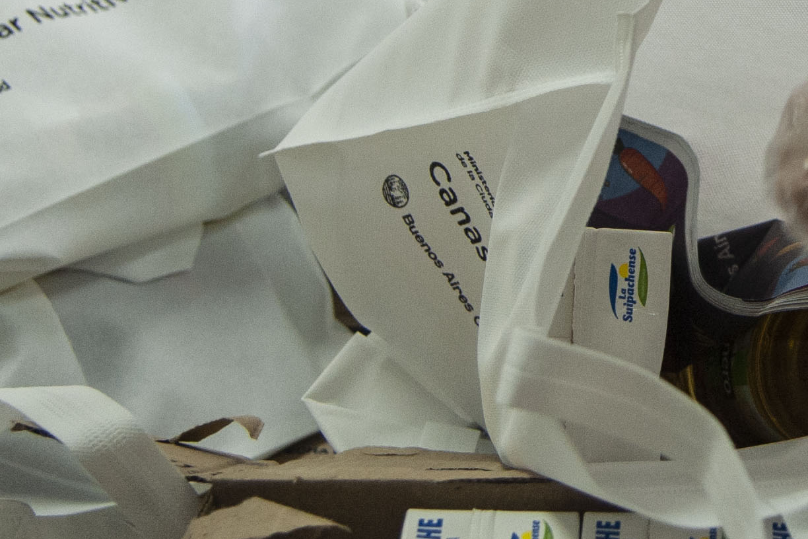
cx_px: 903
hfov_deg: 14.4
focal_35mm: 139
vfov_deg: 9.7
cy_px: -88
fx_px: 3120
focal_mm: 40
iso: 1600
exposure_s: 1/125
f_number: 4
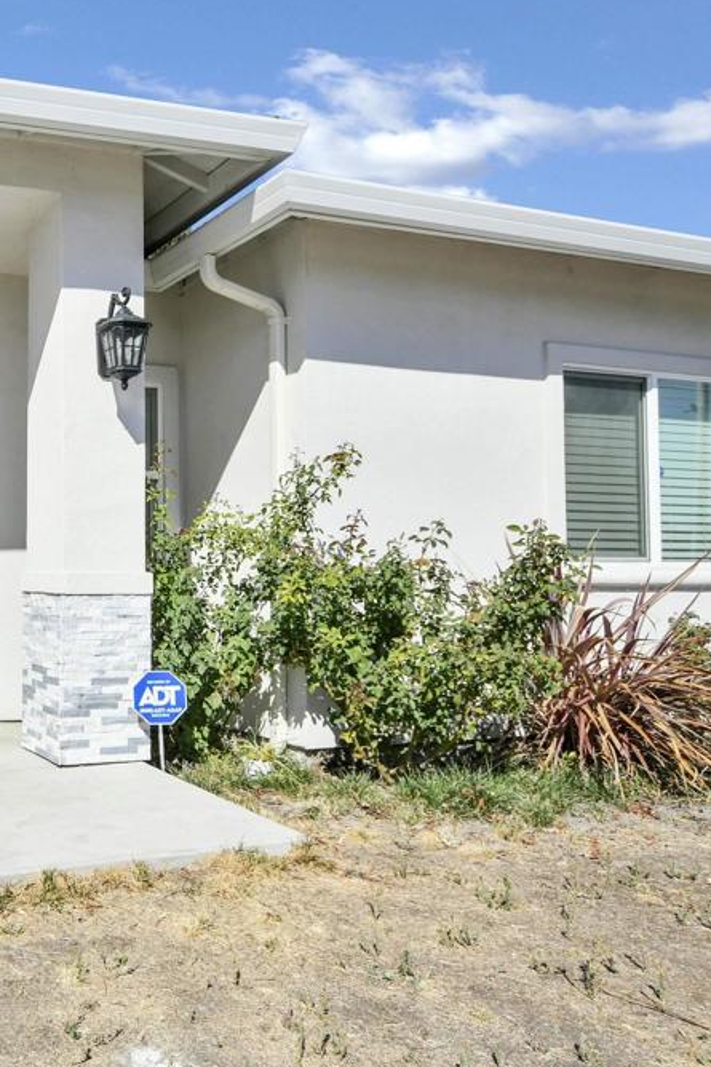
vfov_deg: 76.1
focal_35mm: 23
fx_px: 682
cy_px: 537
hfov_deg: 42.7
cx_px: -77
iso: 320
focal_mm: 10
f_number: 5
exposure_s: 1/1600
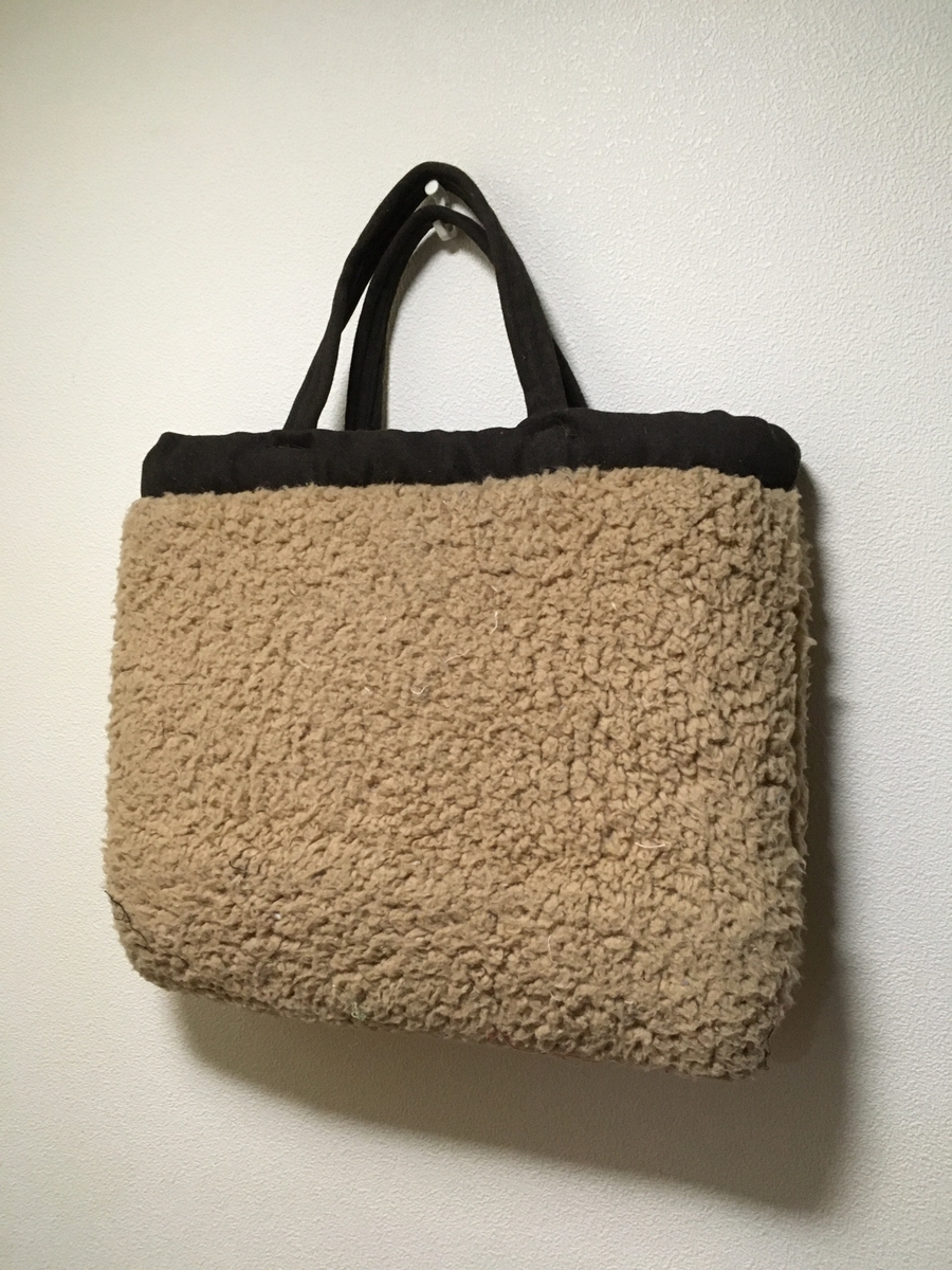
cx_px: 476
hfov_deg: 48.2
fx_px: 1063
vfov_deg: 61.7
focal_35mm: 29
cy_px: 635
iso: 200
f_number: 2.2
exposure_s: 1/20
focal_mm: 4.15
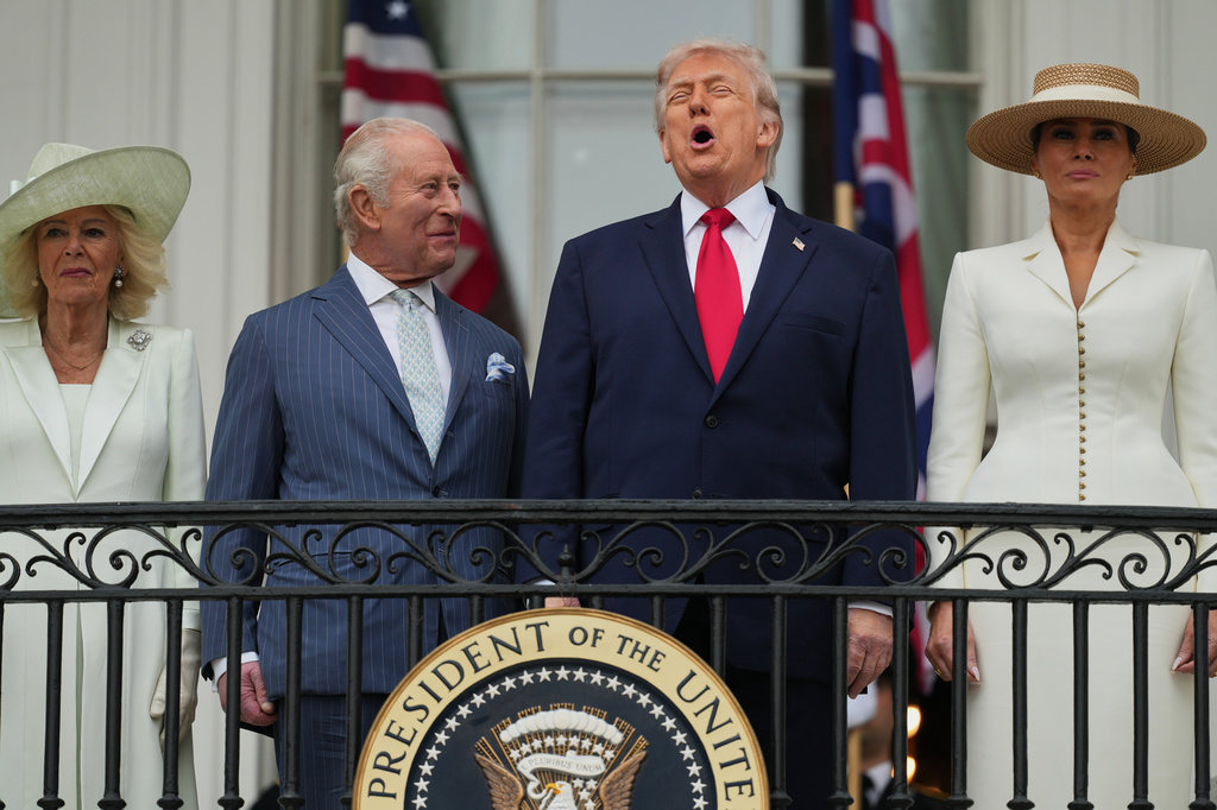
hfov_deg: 6.9
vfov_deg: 4.6
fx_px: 10138
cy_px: 405
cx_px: 608
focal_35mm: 300
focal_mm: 300
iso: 160
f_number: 2.8
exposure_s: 1/500
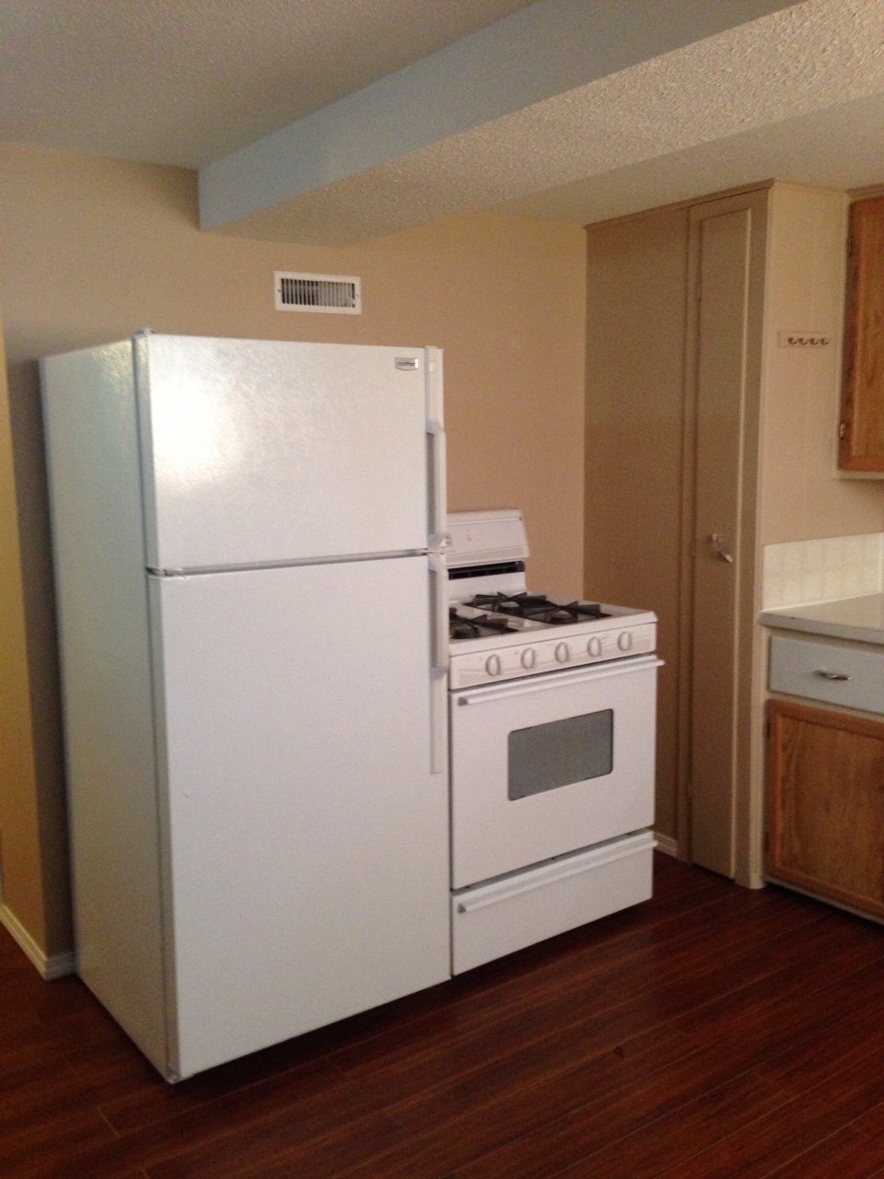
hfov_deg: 42.9
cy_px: 590
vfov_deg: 55.4
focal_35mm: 33
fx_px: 1124
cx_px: 442
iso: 320
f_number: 2.4
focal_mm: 4.12
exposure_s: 1/20
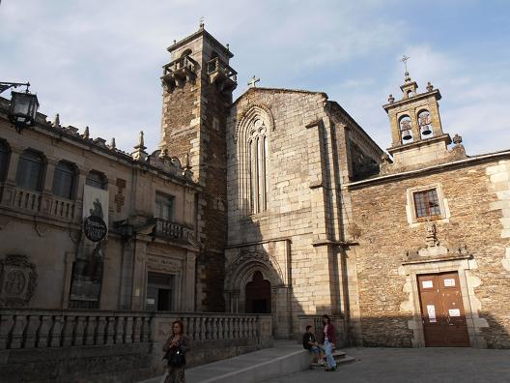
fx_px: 442
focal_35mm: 30
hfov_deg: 60.0
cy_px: 192
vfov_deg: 46.8
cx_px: 255
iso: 80
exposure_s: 1/1000
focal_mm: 5.25
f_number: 3.5
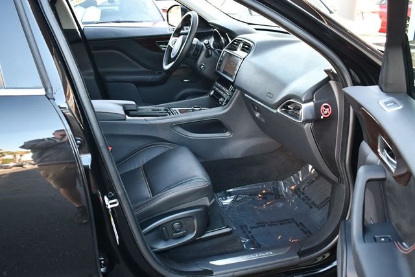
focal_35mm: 36
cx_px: 208
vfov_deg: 36.9
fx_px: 415
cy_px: 138
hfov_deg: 53.1
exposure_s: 1/160
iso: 800
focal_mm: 18
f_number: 3.5
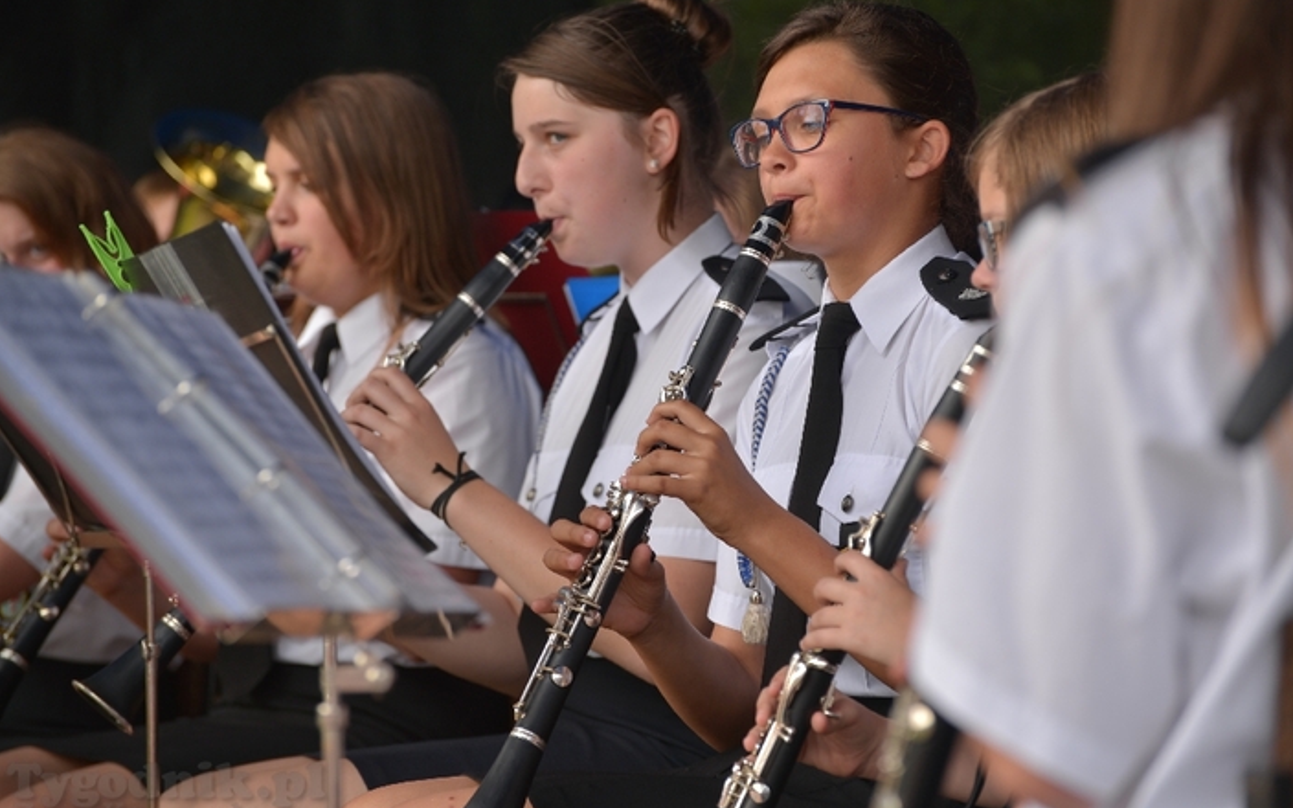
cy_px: 411
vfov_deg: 9.1
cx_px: 648
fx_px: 5074
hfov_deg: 14.5
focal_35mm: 144
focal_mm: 140
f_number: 5.6
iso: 100
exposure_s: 1/125
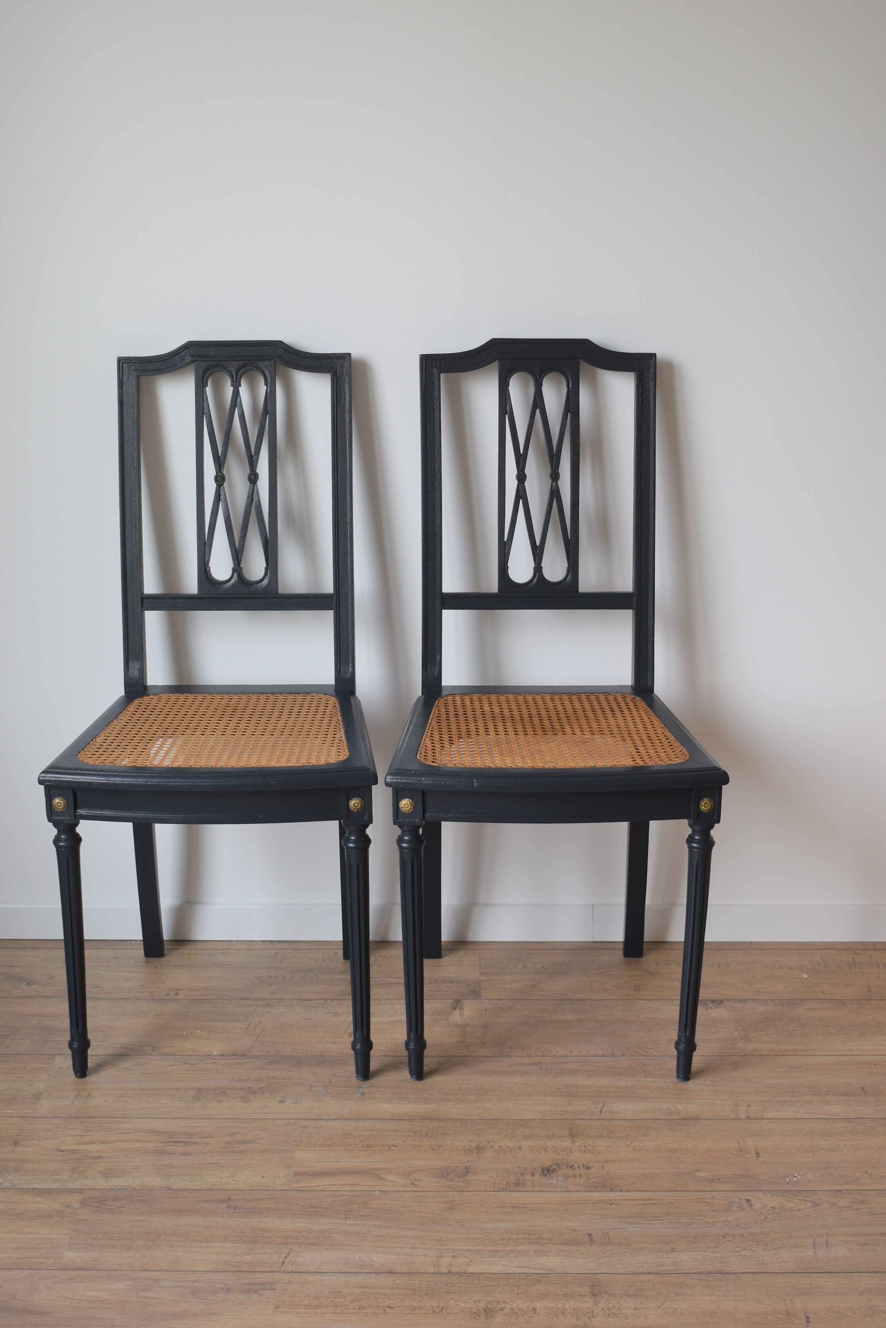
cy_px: 593
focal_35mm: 53
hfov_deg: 25.7
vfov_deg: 37.7
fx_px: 1943
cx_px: 410
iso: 100
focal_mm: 27
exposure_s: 1/40
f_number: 4
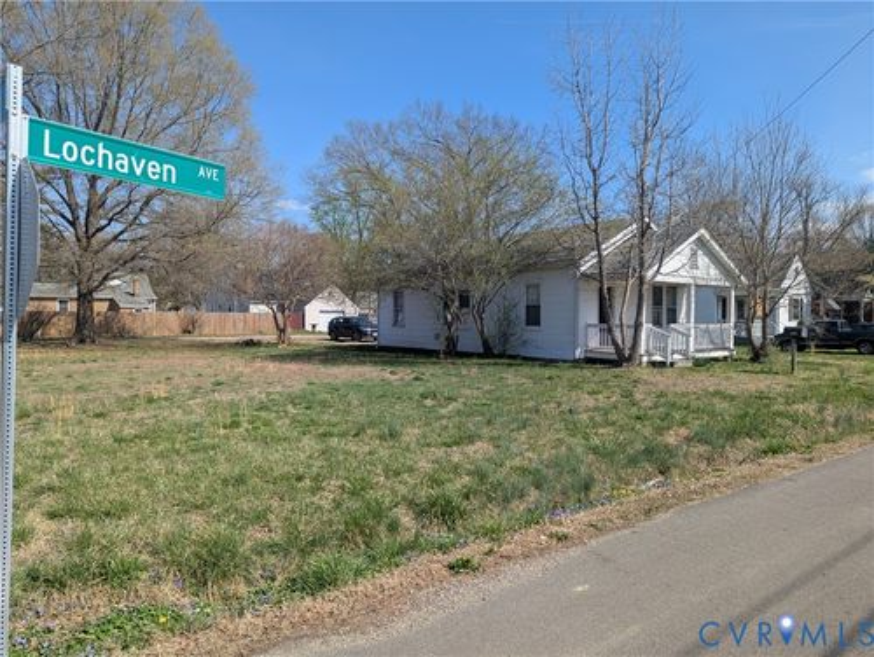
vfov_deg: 56.9
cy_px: 328
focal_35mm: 24
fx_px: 607
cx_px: 437
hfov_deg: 71.5
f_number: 1.85
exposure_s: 1/2262
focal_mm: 6.81
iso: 42
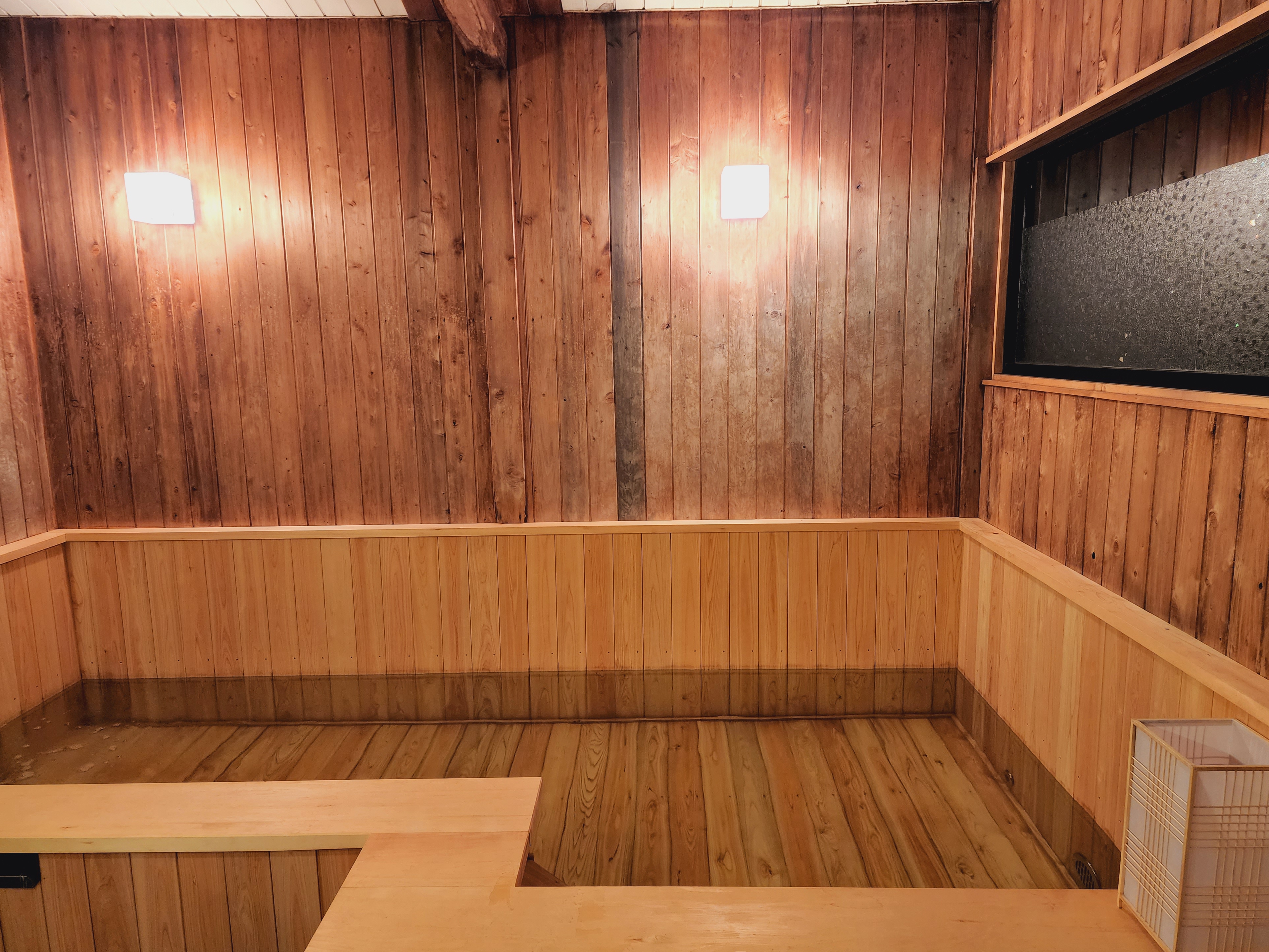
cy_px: 481
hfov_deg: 71.6
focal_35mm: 24
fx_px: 880
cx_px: 645
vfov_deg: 56.8
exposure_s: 1/60
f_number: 1.8
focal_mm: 6.4
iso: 500
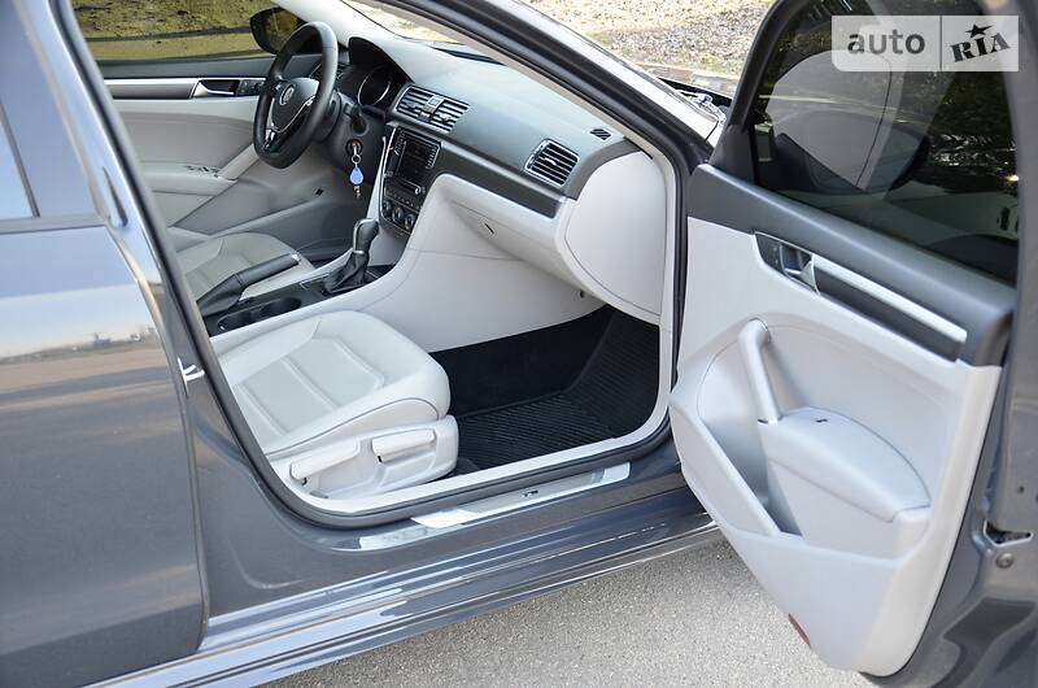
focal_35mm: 45
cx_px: 519
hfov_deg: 43.7
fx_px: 1295
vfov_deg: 29.7
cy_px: 344
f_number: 4.5
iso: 400
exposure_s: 1/80
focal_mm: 30
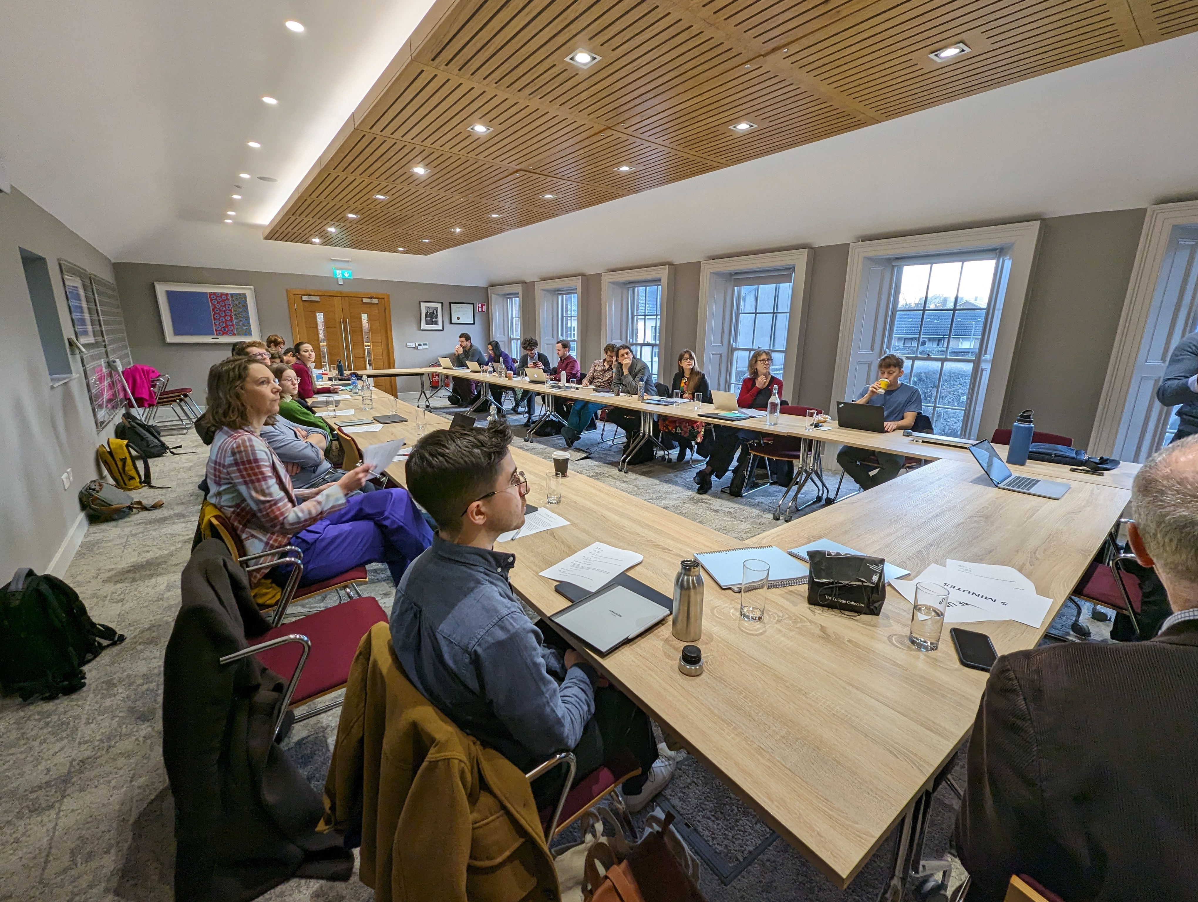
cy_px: 451
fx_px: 451
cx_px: 599
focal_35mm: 13
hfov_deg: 106.1
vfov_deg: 90.1
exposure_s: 1/50
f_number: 2.2
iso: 73
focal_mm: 1.95
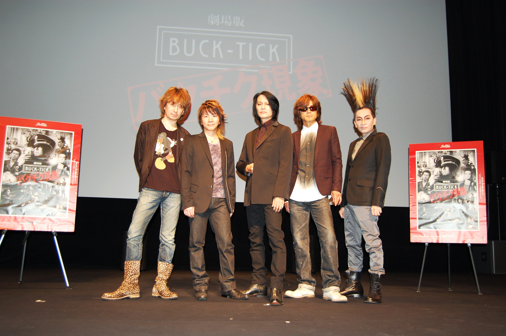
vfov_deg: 38.3
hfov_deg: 55.1
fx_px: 484
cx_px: 253
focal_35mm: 34
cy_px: 168
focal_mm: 23
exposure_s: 1/60
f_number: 3.8
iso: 400
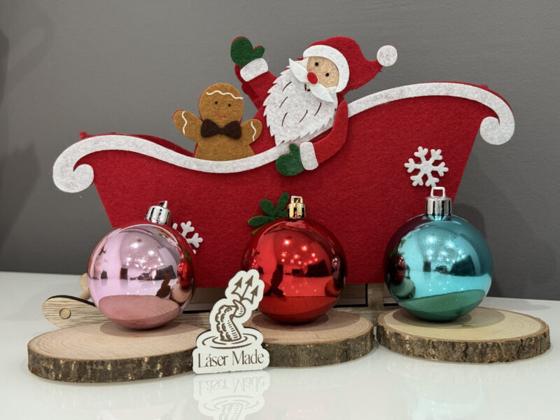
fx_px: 777
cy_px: 210
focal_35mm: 48
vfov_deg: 30.3
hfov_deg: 39.7
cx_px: 280
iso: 200
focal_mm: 6.86
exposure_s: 1/33
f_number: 1.78
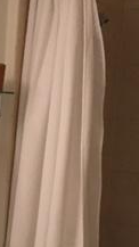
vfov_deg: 22.6
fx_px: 610
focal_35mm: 93
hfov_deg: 11.8
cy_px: 196
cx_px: -125
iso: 200
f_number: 2.2
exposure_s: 1/30
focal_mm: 4.15
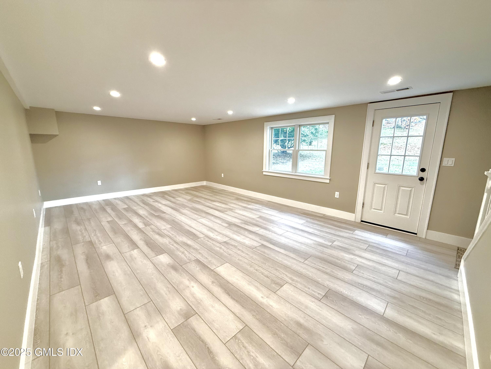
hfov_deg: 102.1
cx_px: 246
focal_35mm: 14
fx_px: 199
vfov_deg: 85.7
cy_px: 184
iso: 200
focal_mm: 2.22
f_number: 2.2
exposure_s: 1/120
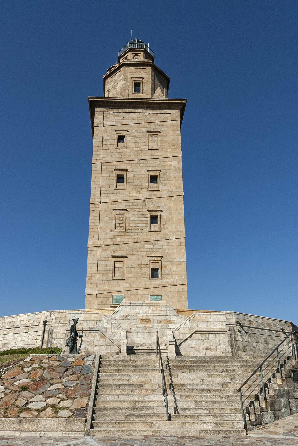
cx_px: 149
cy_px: 223
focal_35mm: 27
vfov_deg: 67.4
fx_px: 335
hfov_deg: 47.9
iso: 200
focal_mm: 18
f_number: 14
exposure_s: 1/200
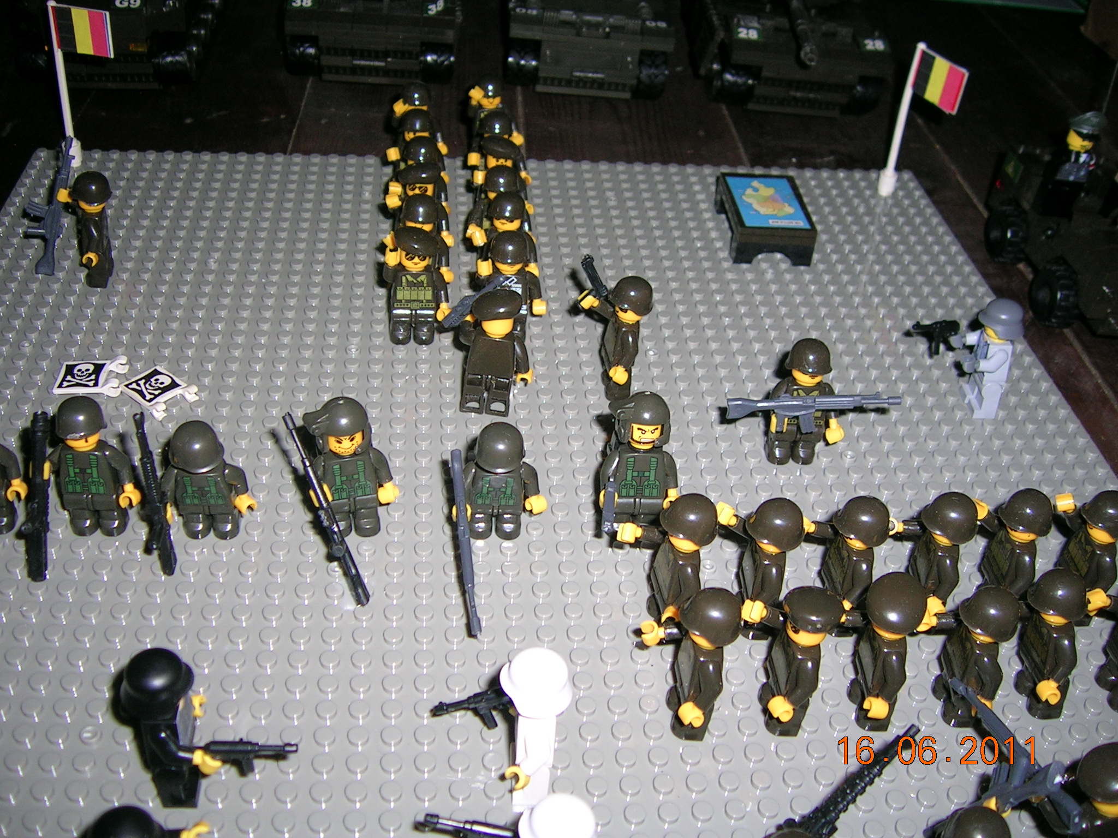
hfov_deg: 52.6
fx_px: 1130
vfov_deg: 40.7
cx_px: 559
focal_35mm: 35
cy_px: 419
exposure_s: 1/60.1
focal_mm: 5.4
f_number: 2.8
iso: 50
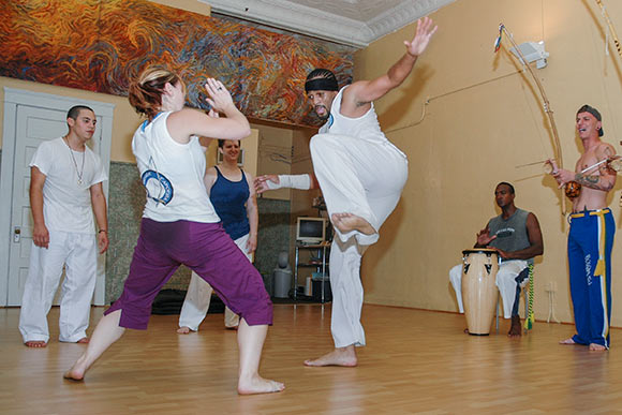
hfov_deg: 67.4
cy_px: 208
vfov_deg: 48.0
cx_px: 311
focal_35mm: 27
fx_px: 467
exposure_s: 1/60
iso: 320
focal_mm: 18
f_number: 4.5
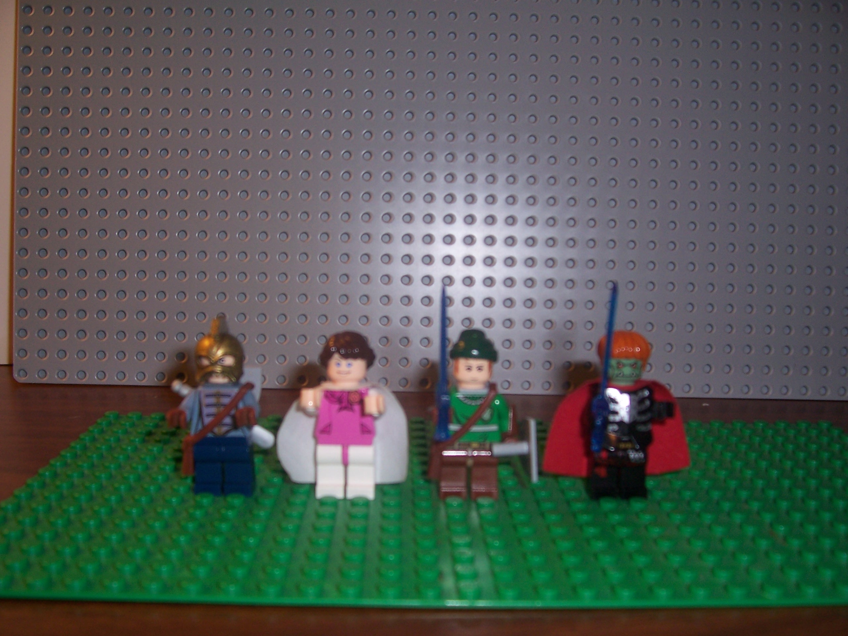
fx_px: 833
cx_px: 424
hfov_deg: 54.0
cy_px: 318
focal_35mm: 34
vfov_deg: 41.8
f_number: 2.7
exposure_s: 1/60
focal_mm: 5.6
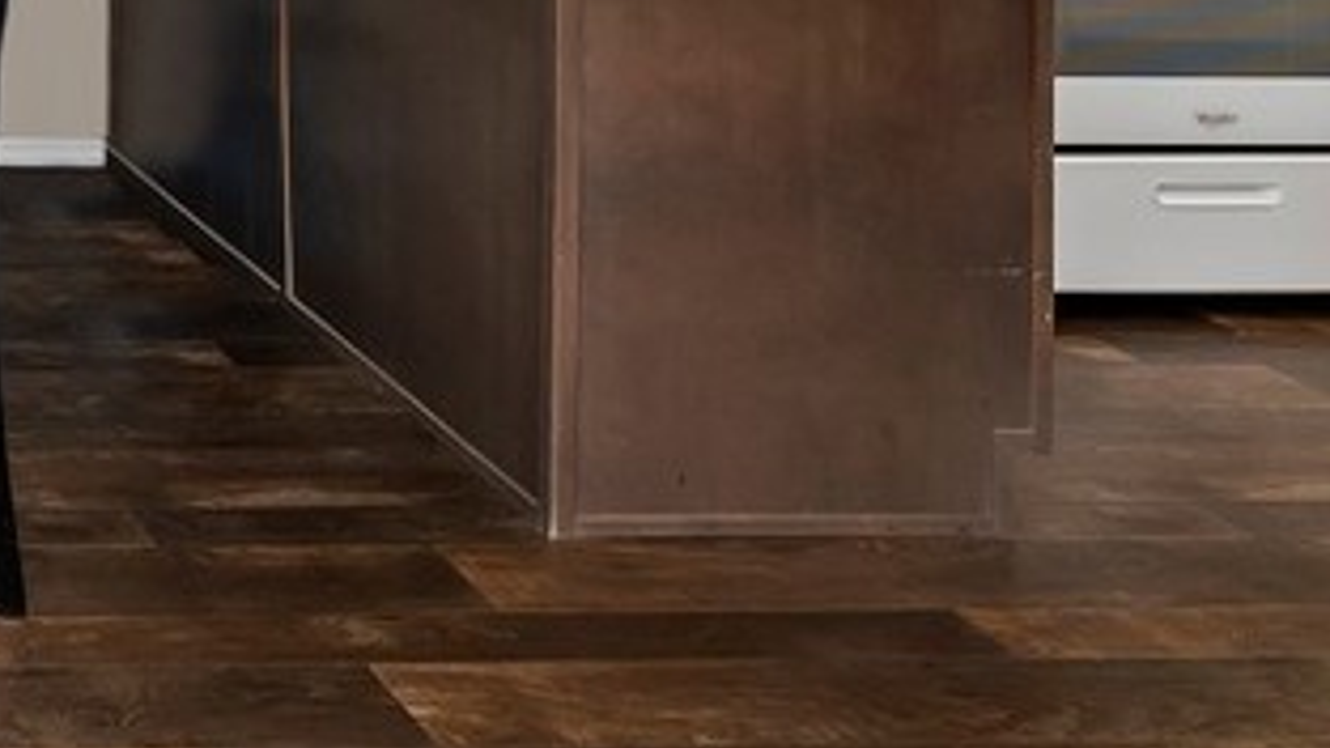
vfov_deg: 20.8
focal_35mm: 48
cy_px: -406
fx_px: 1693
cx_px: -569
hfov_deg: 29.7
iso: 500
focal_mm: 14
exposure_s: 1/25
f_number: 10
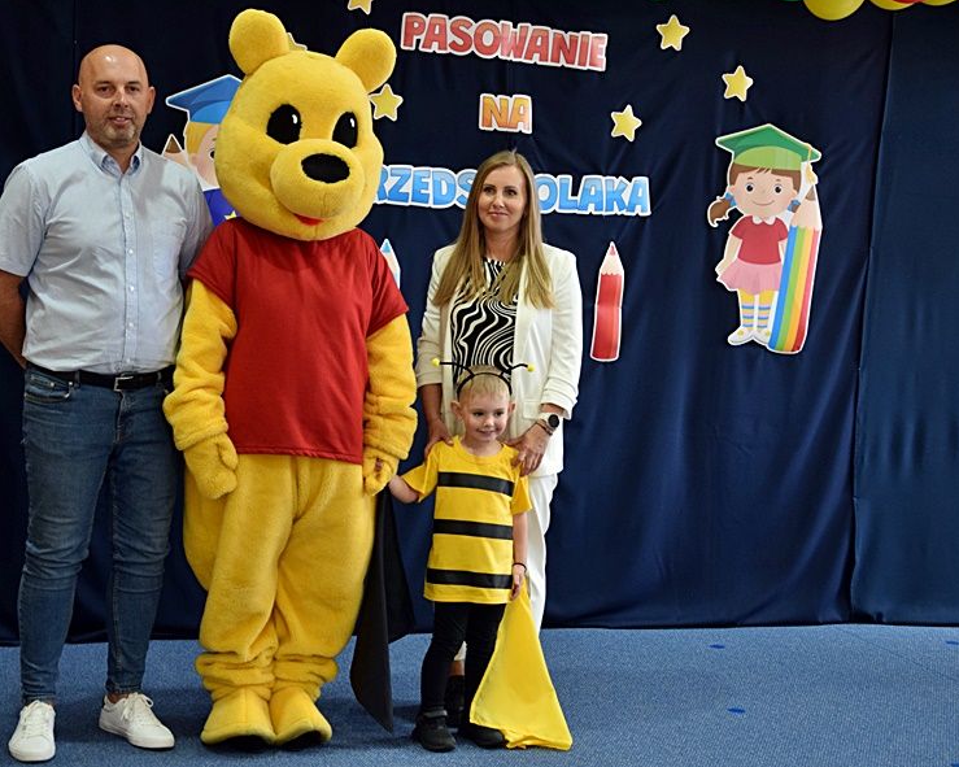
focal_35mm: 72
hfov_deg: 26.4
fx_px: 2043
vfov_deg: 21.3
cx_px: 437
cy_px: 387
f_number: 4.8
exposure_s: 1/100
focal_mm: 42
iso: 720
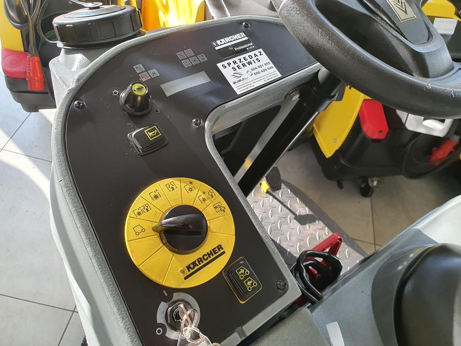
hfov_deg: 67.3
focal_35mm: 26
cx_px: 230
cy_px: 173
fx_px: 346
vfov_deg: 53.1
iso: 100
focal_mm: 4.3
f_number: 2.4
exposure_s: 1/100
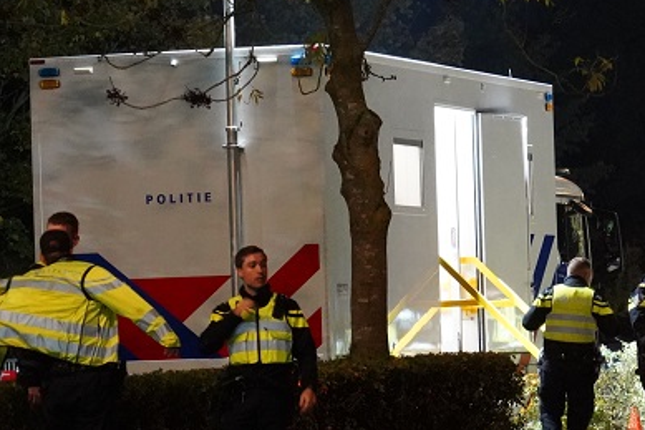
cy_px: 236
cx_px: 733
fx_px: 4746
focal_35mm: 265
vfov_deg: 5.2
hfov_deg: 7.7
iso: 12800
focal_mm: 103
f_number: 6.3
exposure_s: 1/25
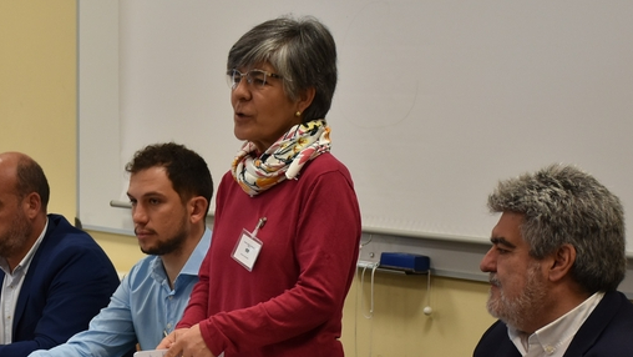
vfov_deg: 10.3
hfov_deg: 18.2
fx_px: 1964
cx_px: 164
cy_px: 340
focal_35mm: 117
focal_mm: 42
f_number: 4.5
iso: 500
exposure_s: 1/60
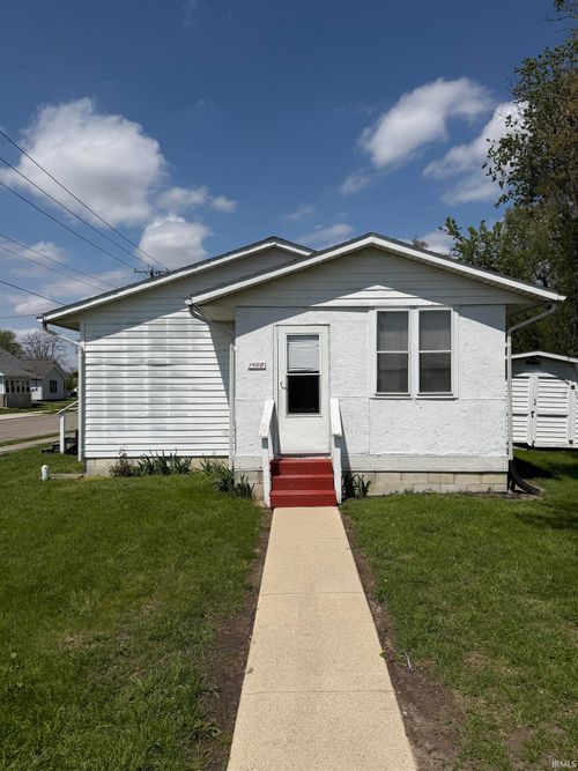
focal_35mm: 24
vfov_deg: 71.6
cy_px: 386
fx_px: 534
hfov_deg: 56.8
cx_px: 289
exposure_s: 1/11905
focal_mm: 6.76
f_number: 1.78
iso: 80
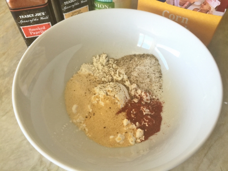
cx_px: 114
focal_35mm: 29
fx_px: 191
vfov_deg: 48.2
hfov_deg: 61.7
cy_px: 86
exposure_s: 1/40
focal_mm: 4.15
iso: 40
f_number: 2.2
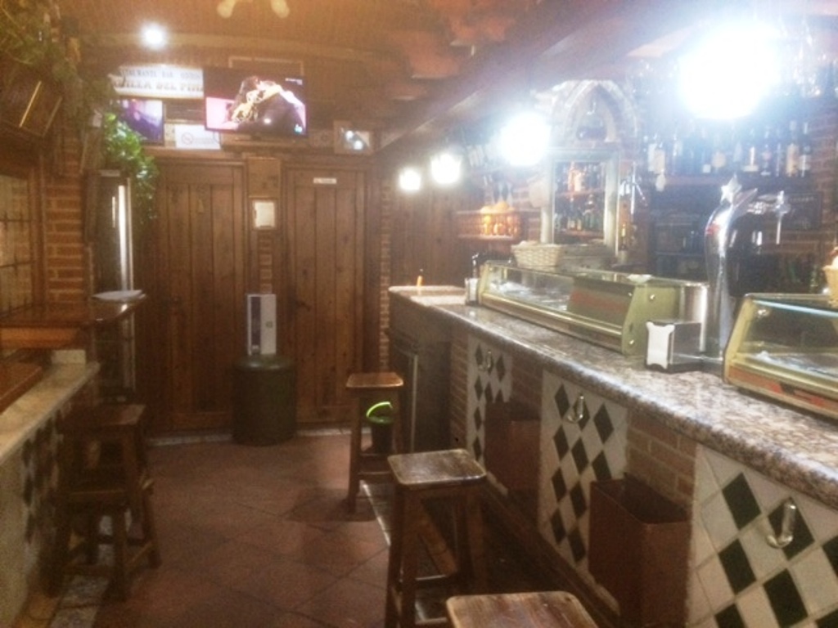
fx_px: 702
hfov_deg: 61.7
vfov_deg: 48.2
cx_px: 419
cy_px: 314
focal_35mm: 29
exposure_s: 1/20
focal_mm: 4.15
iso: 320
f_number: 2.2
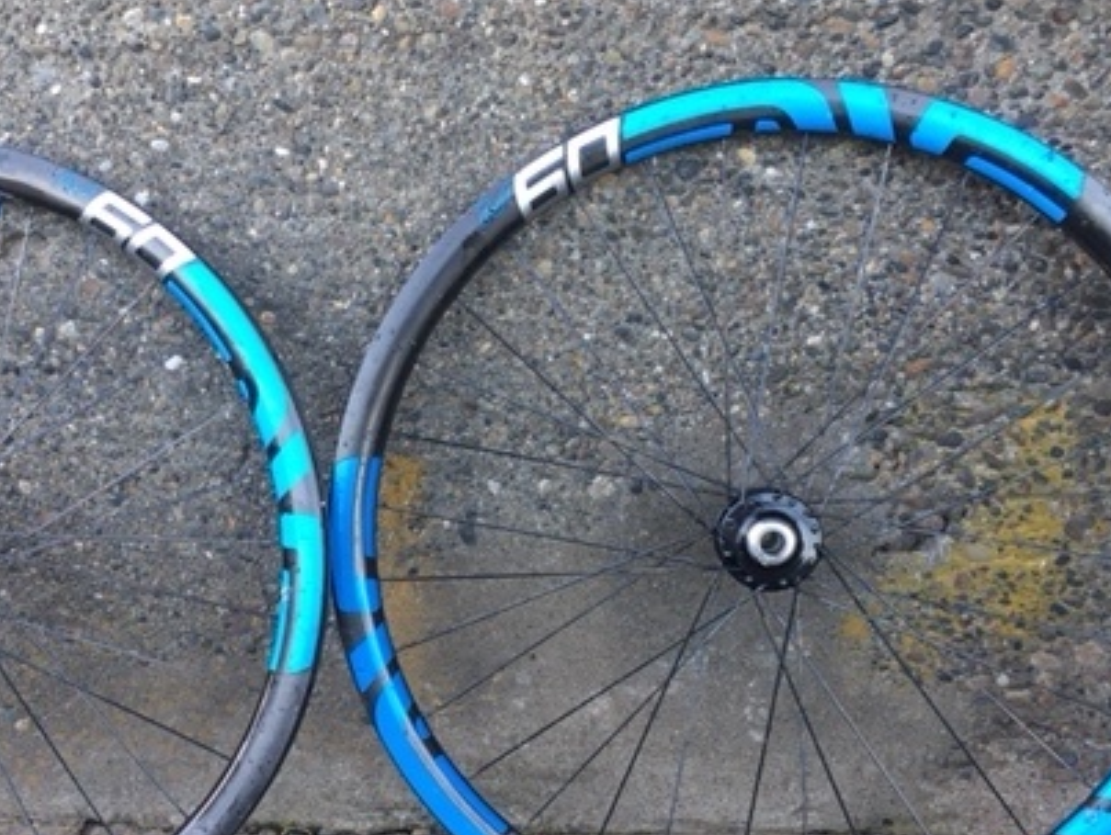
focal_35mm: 46
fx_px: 1478
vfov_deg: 31.3
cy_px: 554
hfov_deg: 40.7
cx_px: 367
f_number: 2.2
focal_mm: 4.15
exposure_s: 1/30
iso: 50
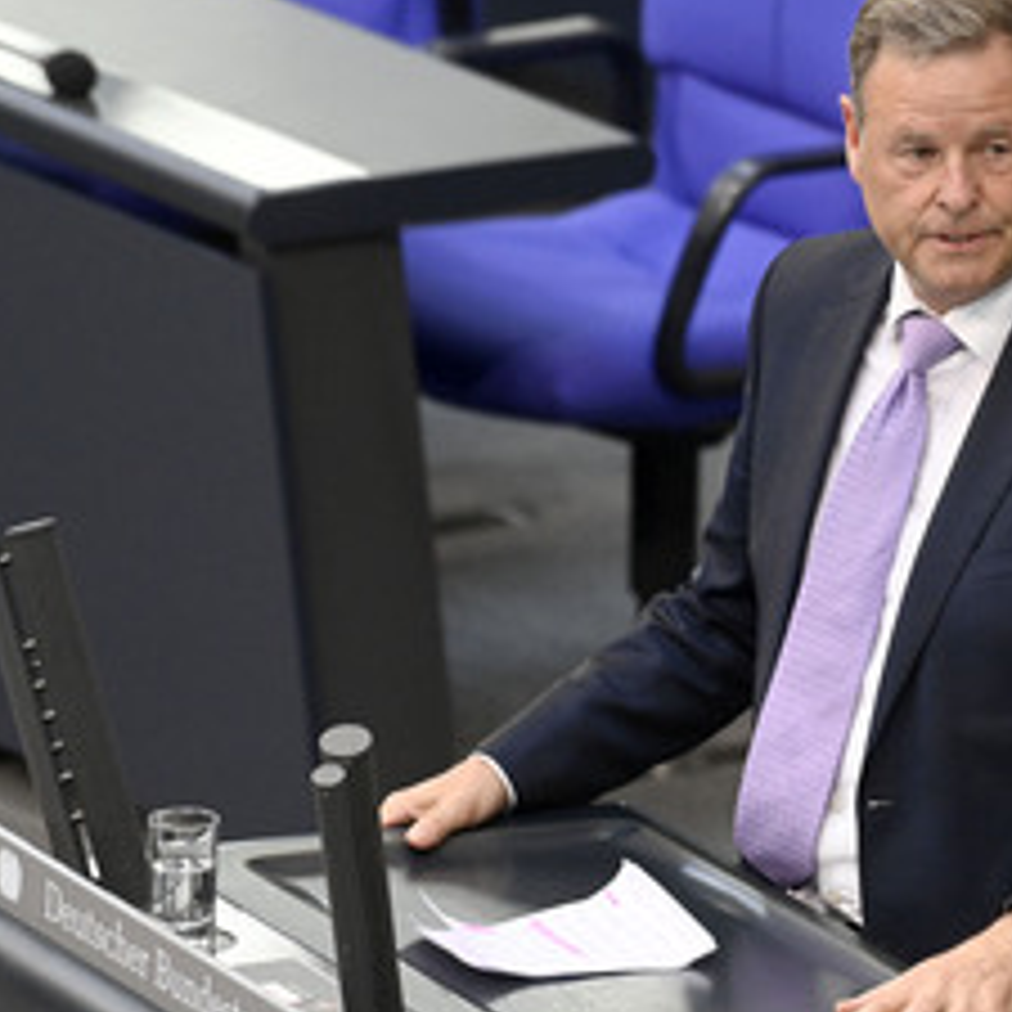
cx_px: 920
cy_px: 504
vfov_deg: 3.2
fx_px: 18026
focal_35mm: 545
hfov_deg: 3.2
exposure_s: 1/400
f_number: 5.6
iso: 8000
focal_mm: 320
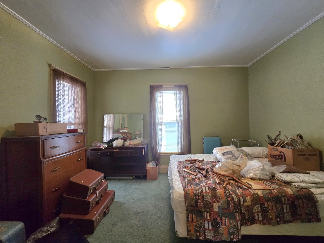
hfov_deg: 106.2
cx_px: 162
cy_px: 122
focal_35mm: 13
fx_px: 122
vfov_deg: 89.9
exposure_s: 1/60.2
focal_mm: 2.2
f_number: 2.2
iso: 500
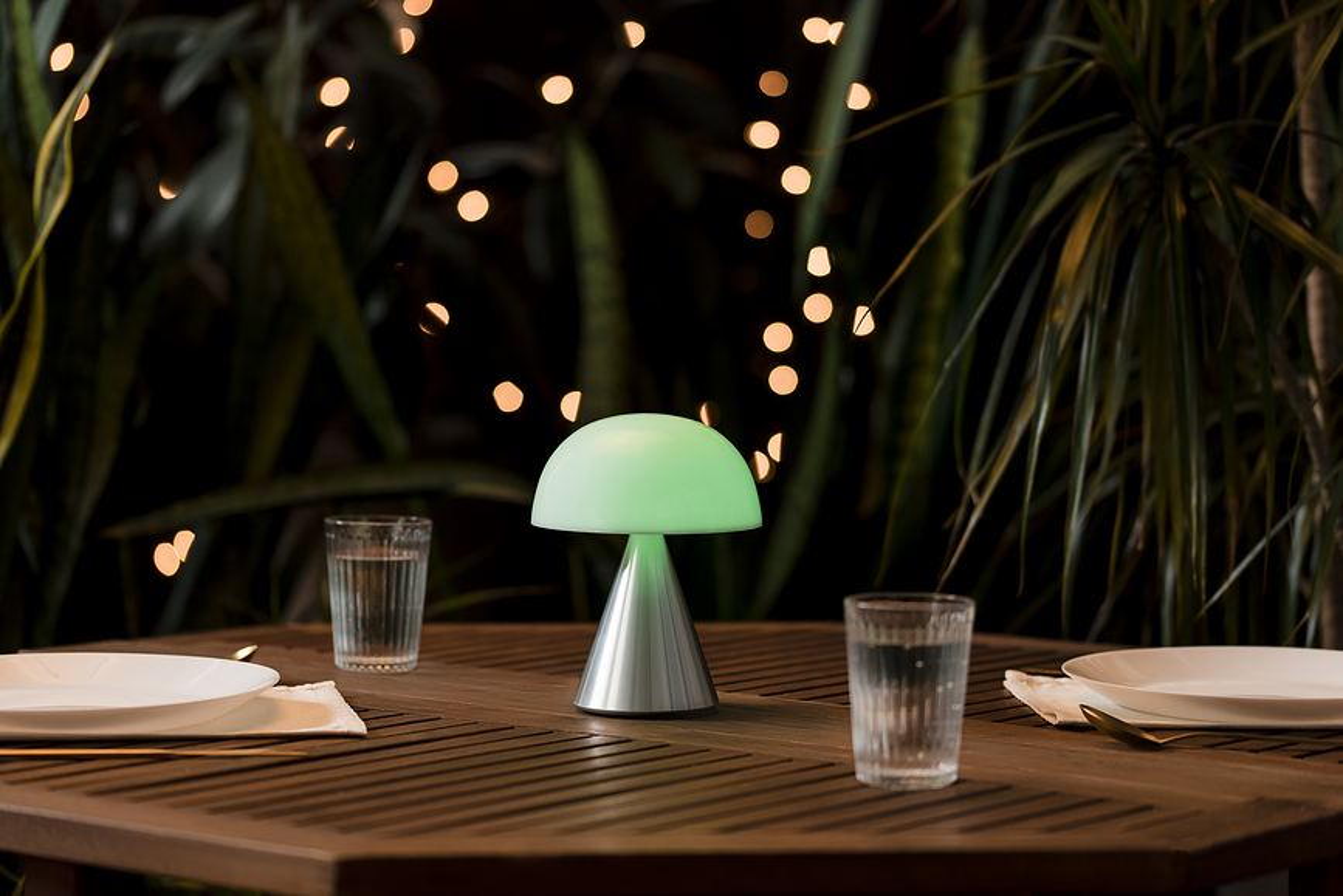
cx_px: 672
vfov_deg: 13.1
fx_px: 3919
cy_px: 448
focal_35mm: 105
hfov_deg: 19.4
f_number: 3
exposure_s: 1/100
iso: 400
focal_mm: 105
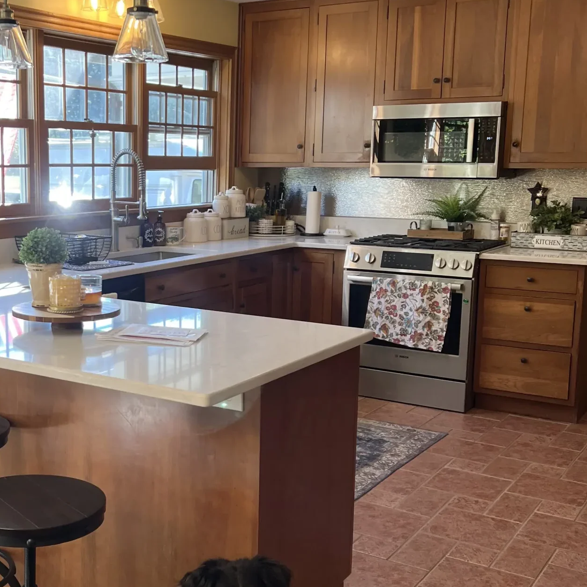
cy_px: 314
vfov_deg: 36.0
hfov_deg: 35.3
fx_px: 902
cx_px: 153
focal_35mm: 47
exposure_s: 1/120
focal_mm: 5.7
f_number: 1.5
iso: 64
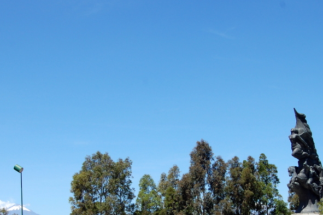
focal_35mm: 78
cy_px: 159
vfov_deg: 17.4
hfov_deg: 26.0
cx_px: 151
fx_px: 699
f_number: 9
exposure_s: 1/320
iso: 200
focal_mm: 30
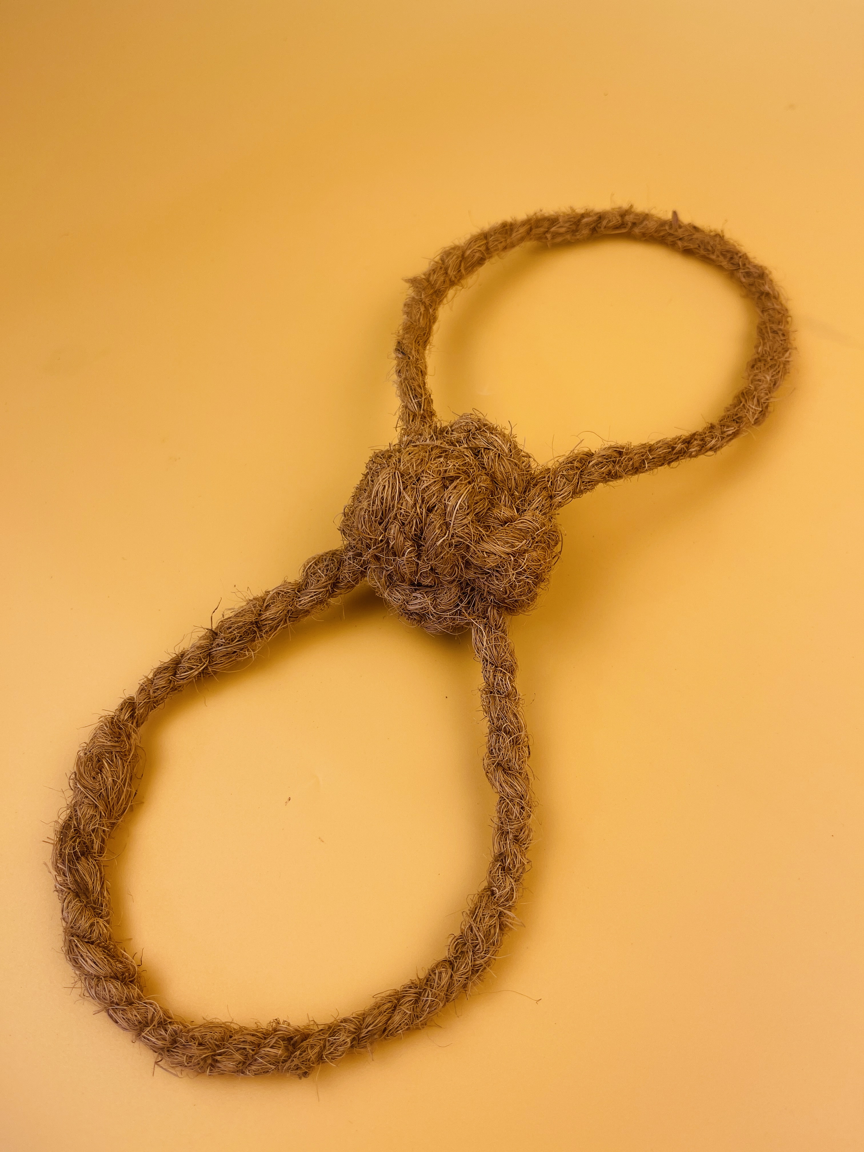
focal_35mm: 25
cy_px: 576
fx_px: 832
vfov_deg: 69.4
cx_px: 432
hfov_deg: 54.9
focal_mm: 5.1
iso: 32
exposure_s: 1/156
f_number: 1.6
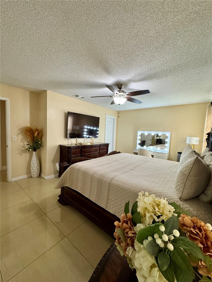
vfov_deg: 102.1
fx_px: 114
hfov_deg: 85.7
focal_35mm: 14
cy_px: 141
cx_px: 106
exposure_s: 1/84
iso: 320
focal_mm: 2.22
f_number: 2.2
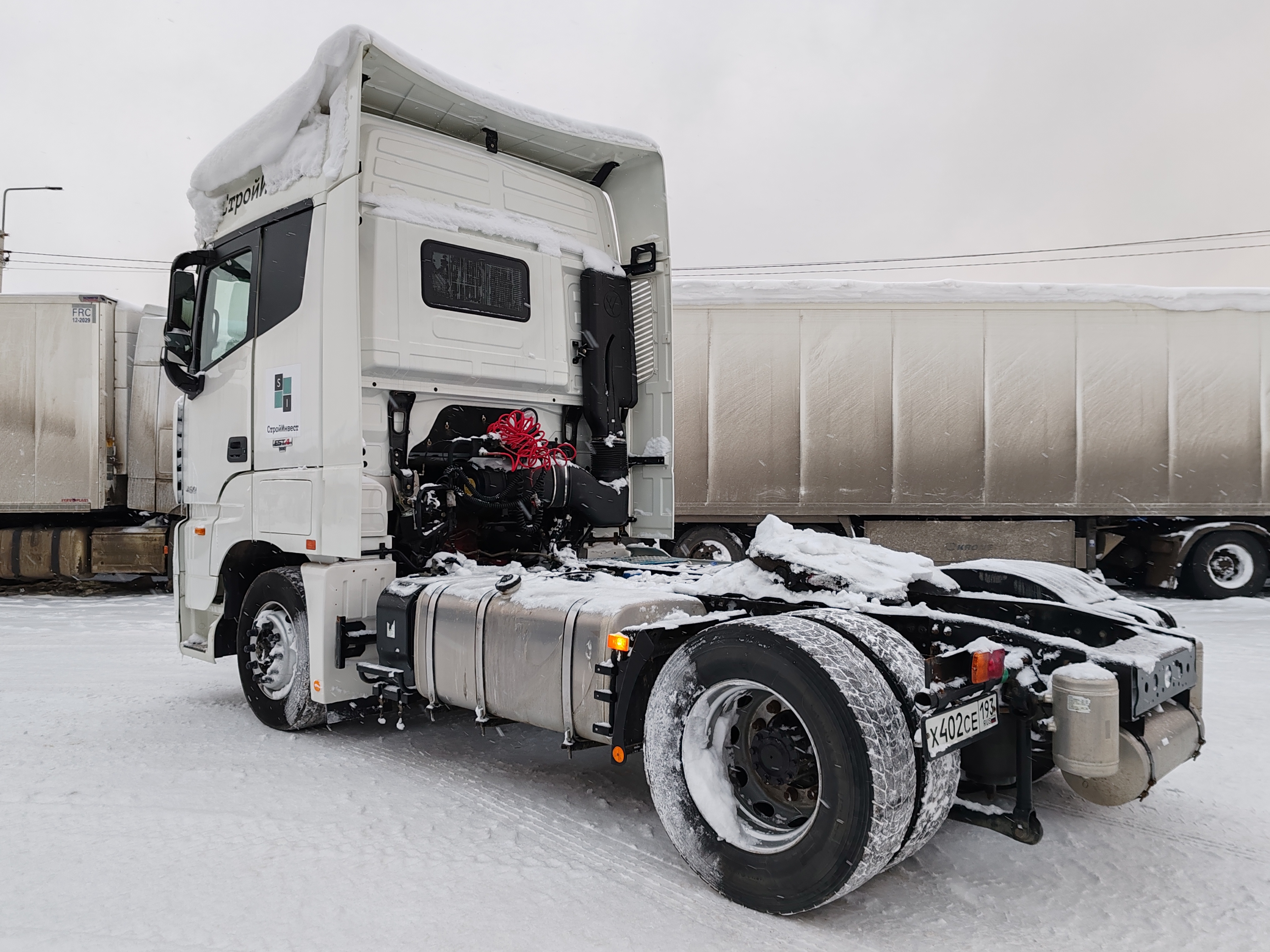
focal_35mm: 27
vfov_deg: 51.4
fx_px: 991
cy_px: 476
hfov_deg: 65.3
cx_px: 635
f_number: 1.9
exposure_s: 1/100
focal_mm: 6.12
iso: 160
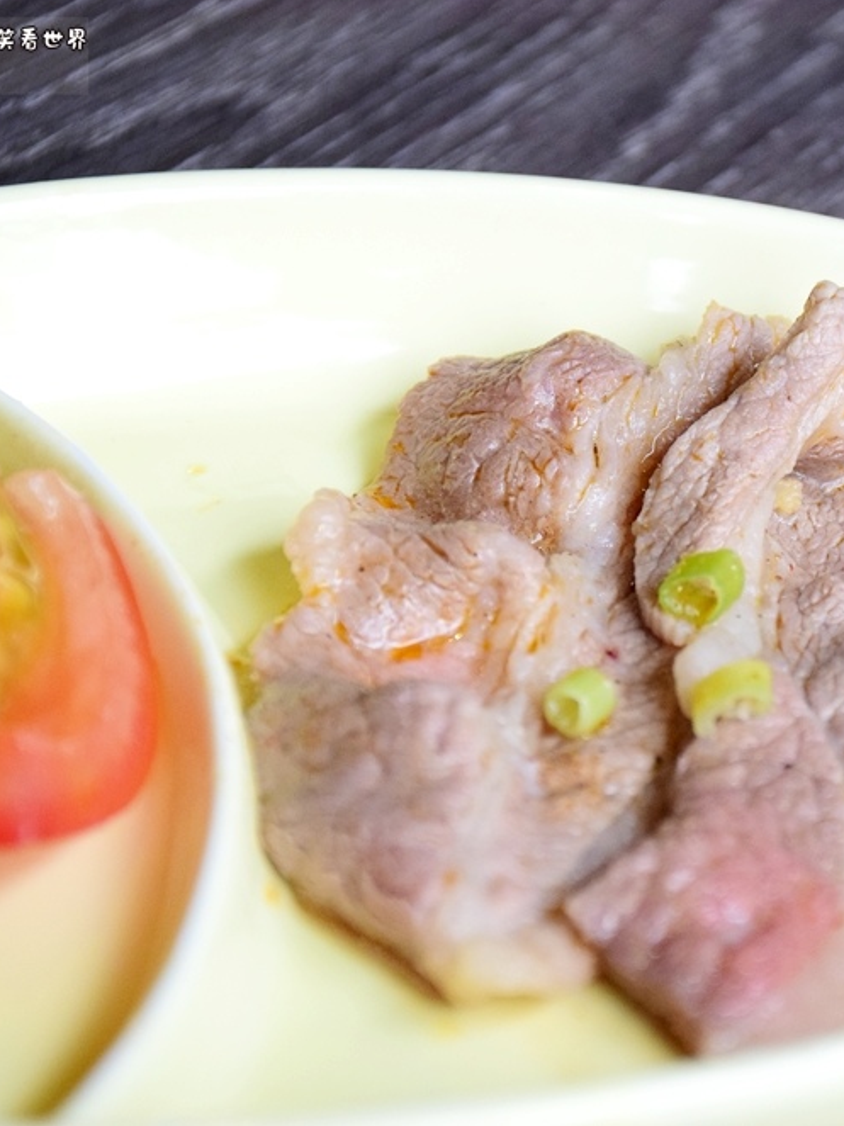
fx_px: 5658
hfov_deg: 8.5
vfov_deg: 11.4
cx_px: 681
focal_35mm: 174
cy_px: 561
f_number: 6.3
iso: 2500
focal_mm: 80
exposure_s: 1/640
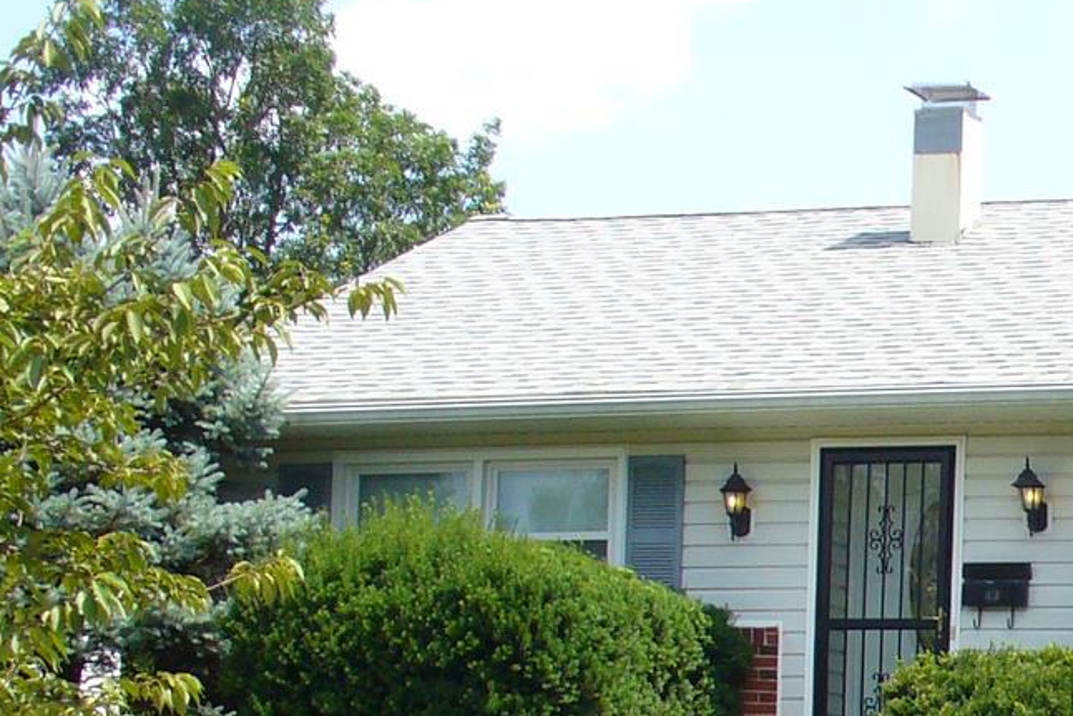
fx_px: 3637
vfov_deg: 11.1
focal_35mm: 122
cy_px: 772
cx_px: 1502
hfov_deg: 15.7
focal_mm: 6.1
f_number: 5.6
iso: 80
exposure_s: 1/160
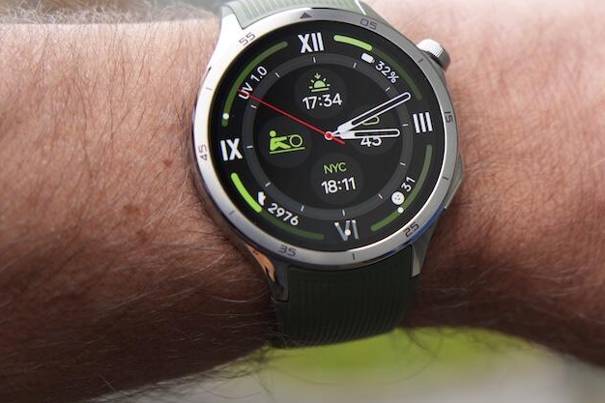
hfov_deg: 24.1
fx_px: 1378
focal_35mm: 82
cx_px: 541
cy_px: 165
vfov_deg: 16.6
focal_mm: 38
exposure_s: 1/60
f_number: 4
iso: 100
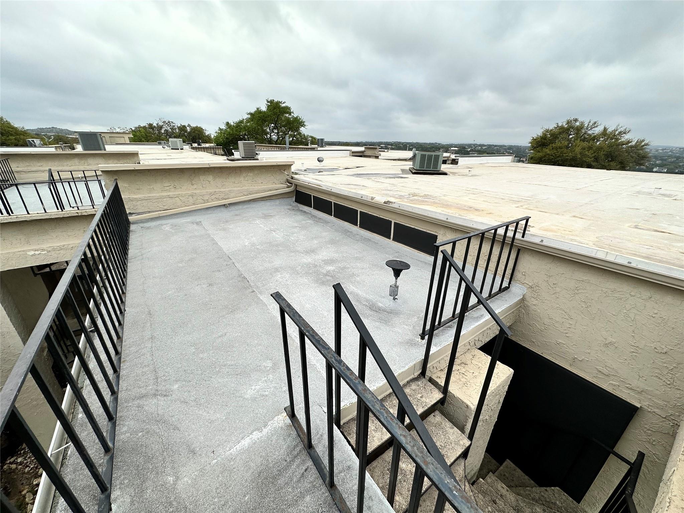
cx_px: 342
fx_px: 277
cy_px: 256
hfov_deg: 102.1
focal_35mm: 14
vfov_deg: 85.7
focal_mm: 2.22
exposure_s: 1/626
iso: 40
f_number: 2.2
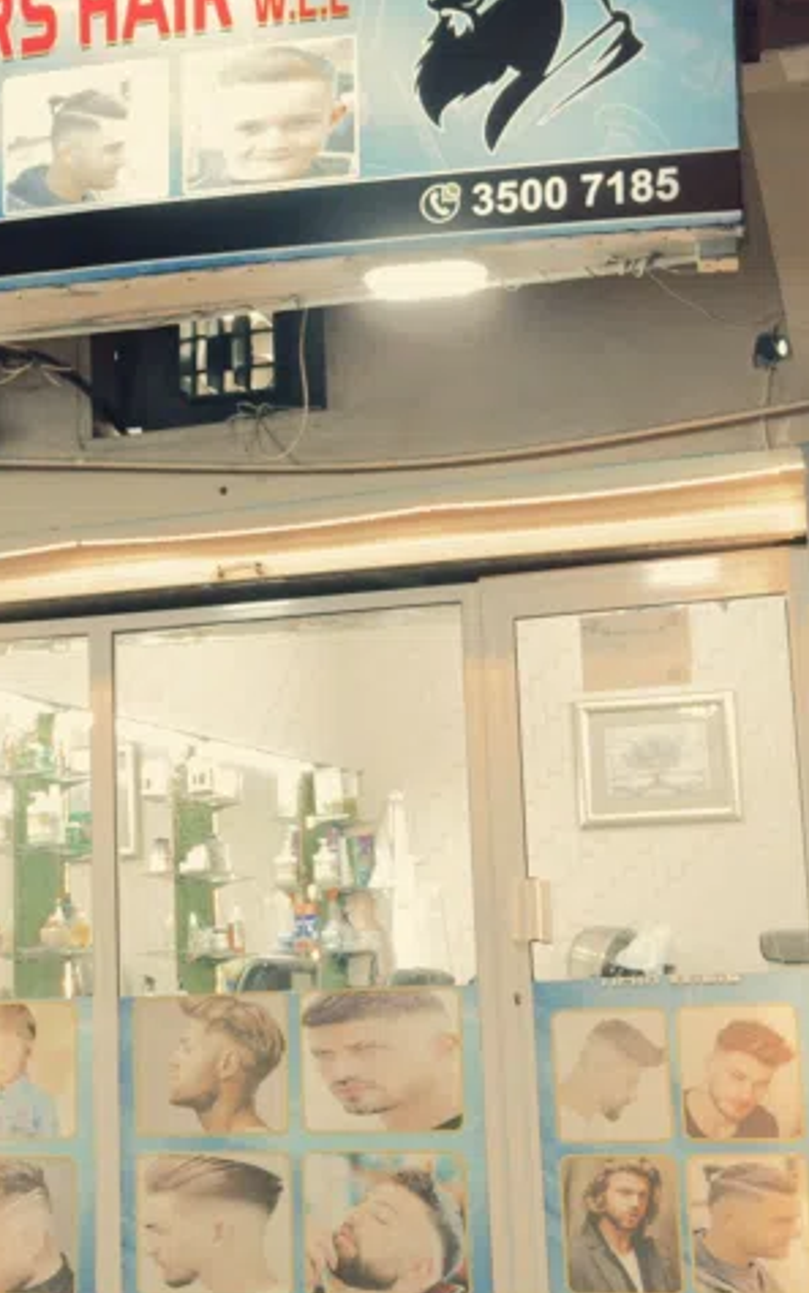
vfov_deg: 40.3
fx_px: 1763
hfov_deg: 25.7
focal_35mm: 50
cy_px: 648
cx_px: 267
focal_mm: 6.76
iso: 250
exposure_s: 1/33
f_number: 1.78
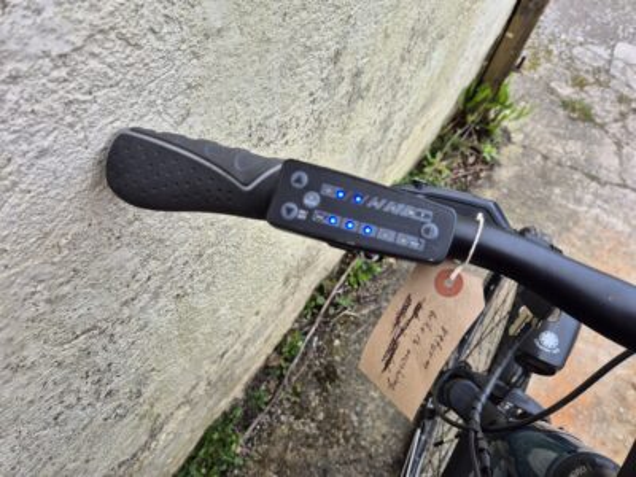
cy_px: 238
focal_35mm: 23
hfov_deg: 73.9
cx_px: 318
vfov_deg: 58.9
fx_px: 423
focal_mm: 5.4
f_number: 1.8
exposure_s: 1/308
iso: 25
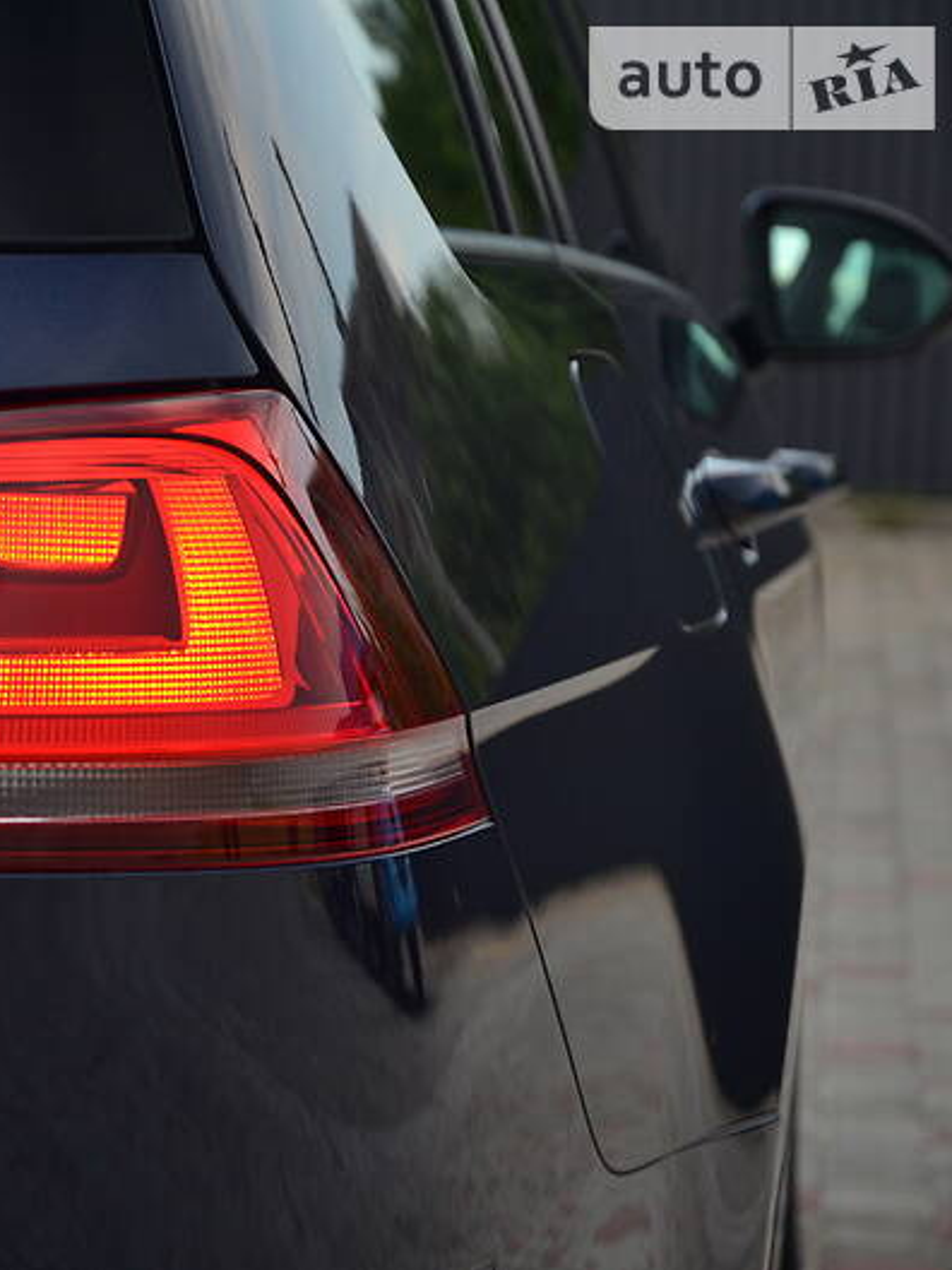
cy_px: 635
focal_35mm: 144
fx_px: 5280
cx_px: 10
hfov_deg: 10.2
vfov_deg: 13.7
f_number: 5.3
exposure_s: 1/100
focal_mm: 66
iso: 400
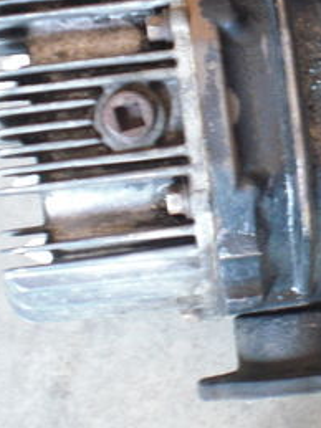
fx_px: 1163
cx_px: 309
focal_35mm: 94
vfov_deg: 20.7
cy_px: 111
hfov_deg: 15.5
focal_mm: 6.3
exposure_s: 1/30
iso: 200
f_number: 3.1
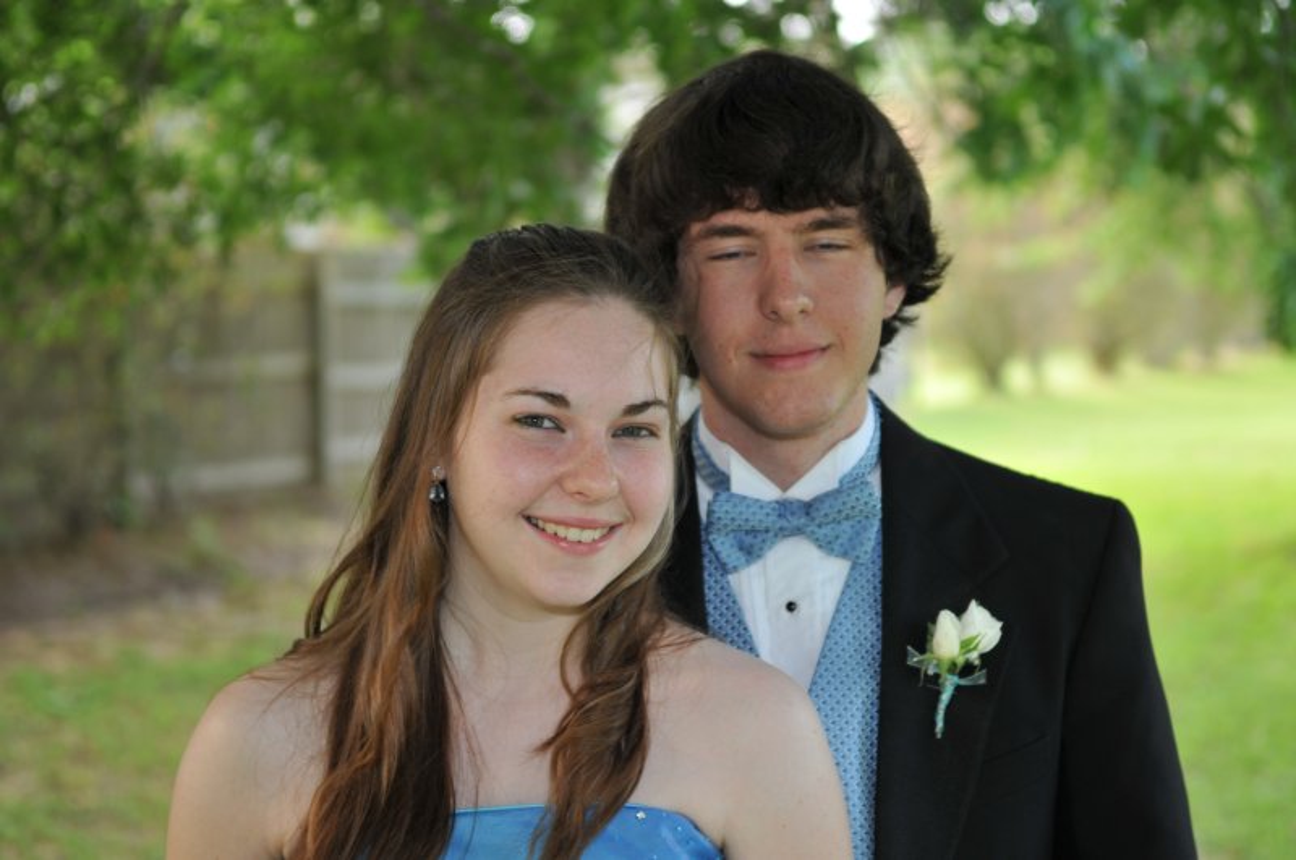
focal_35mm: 82
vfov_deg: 16.5
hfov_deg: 24.7
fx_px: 2966
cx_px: 648
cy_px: 430
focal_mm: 55
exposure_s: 1/100
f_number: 2.8
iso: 200
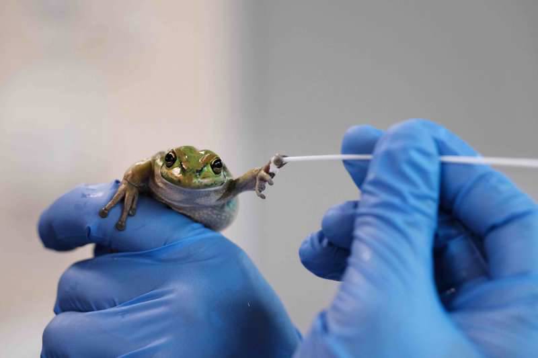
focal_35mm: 84
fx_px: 1255
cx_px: 269
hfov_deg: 24.2
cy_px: 179
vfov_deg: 16.3
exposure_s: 1/320
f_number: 2.5
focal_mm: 56
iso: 2000
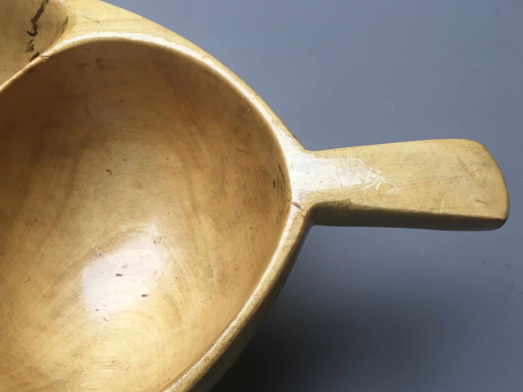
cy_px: 230
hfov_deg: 52.4
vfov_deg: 40.6
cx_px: 221
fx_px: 529
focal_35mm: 35
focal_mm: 4.15
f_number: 2.2
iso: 50
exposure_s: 1/30
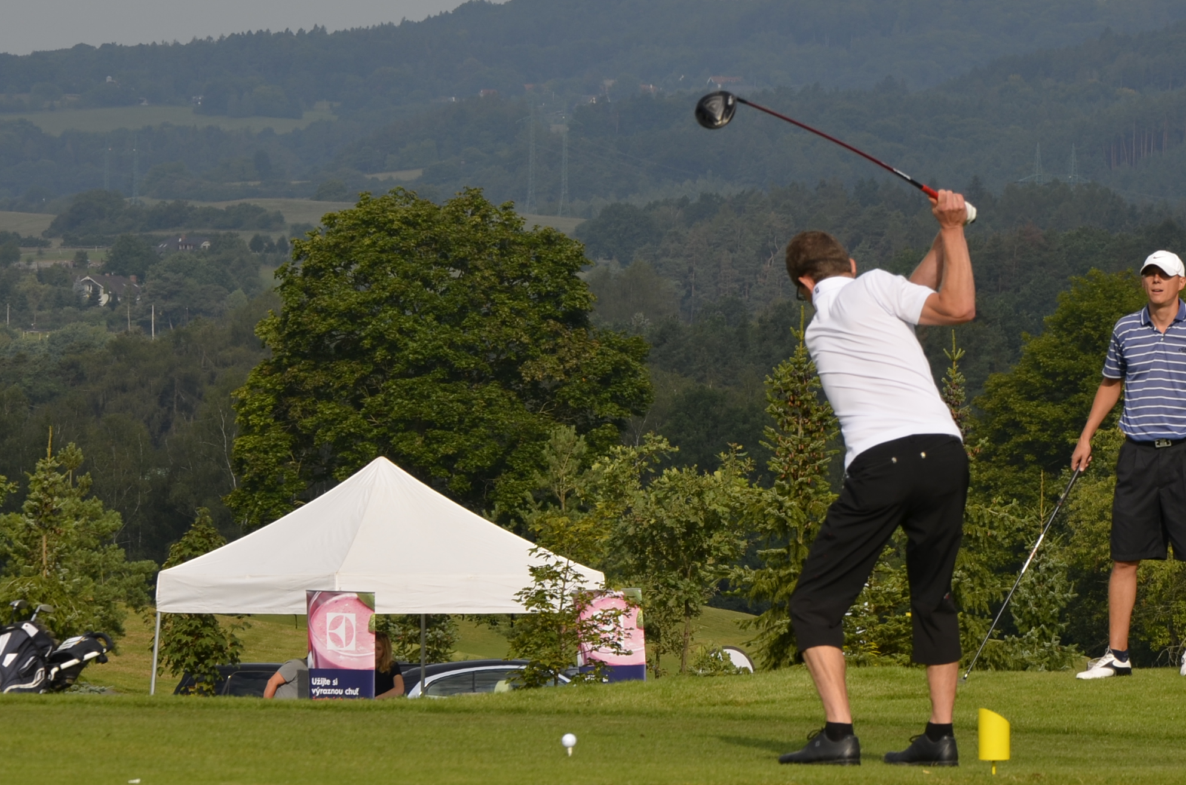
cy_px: 362
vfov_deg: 5.3
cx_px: 727
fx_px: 8448
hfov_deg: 8.0
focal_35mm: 257
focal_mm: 92
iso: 100
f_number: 9
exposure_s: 1/320
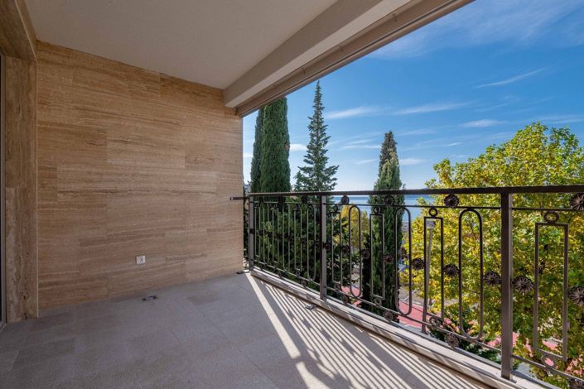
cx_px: 292
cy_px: 194
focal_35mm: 16
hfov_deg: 96.7
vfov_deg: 73.7
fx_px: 260
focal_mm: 16
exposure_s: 1/800
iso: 400
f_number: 9
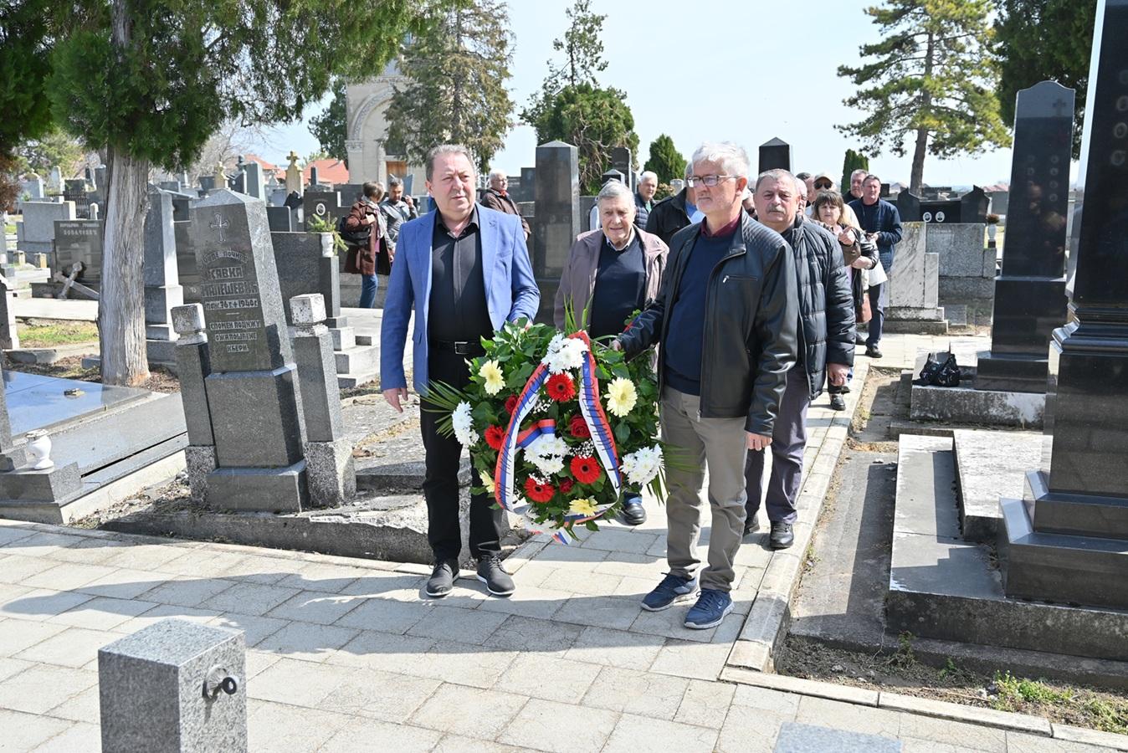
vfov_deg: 39.5
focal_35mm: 34
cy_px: 376
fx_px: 1050
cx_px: 564
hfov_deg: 56.5
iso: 100
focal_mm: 33.5
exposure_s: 1/250
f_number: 5.6
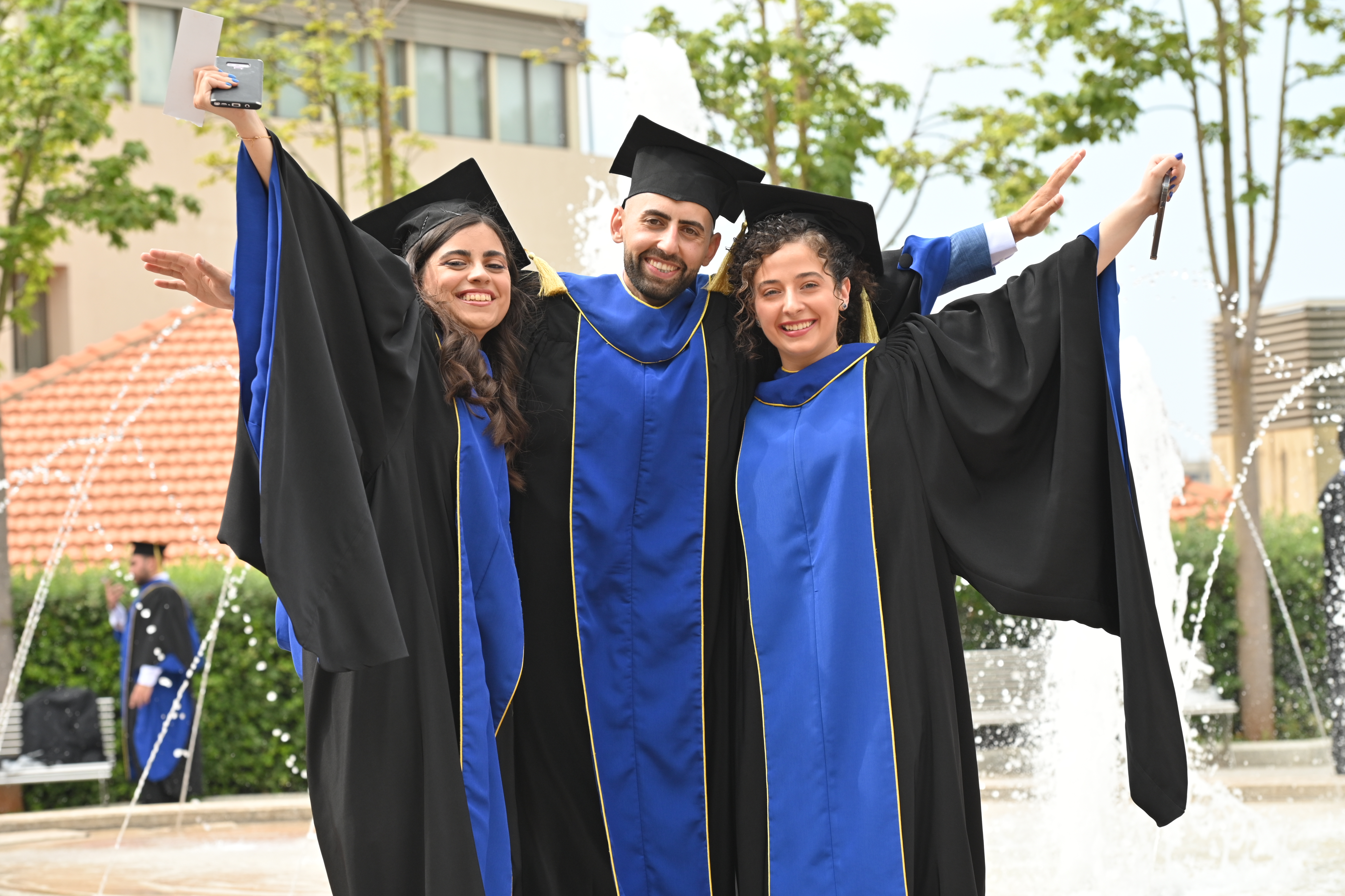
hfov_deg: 18.3
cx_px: 672
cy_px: 448
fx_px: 4183
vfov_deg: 12.2
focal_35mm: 112
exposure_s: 1/500
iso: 320
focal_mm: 112
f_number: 6.3
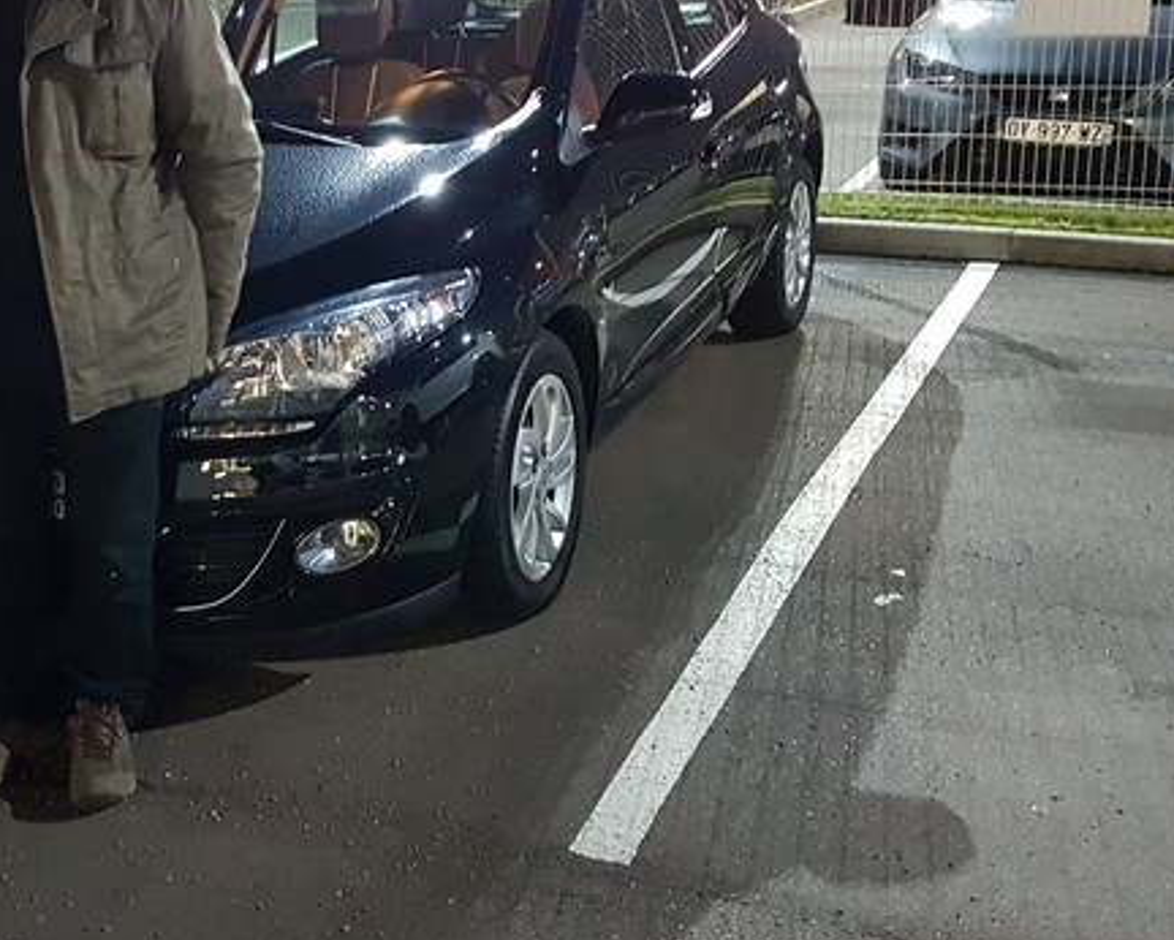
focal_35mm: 47
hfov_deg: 38.8
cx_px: 340
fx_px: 1634
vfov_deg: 32.0
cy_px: 356
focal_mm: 4.2
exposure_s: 1/10
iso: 500
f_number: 1.7
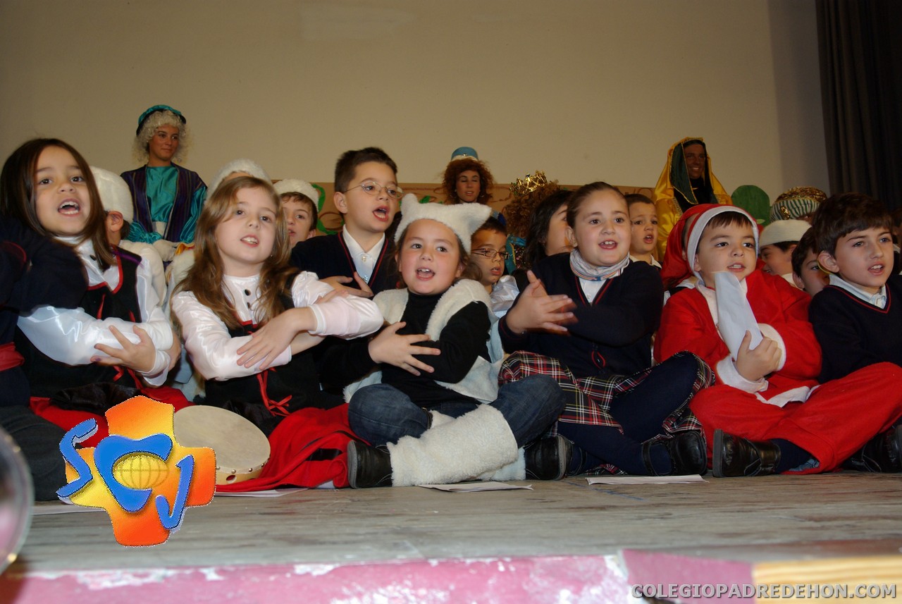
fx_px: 1054
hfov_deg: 46.3
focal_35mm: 42
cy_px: 302
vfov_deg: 32.0
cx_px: 451
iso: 400
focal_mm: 28
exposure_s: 1/45
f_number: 5.6
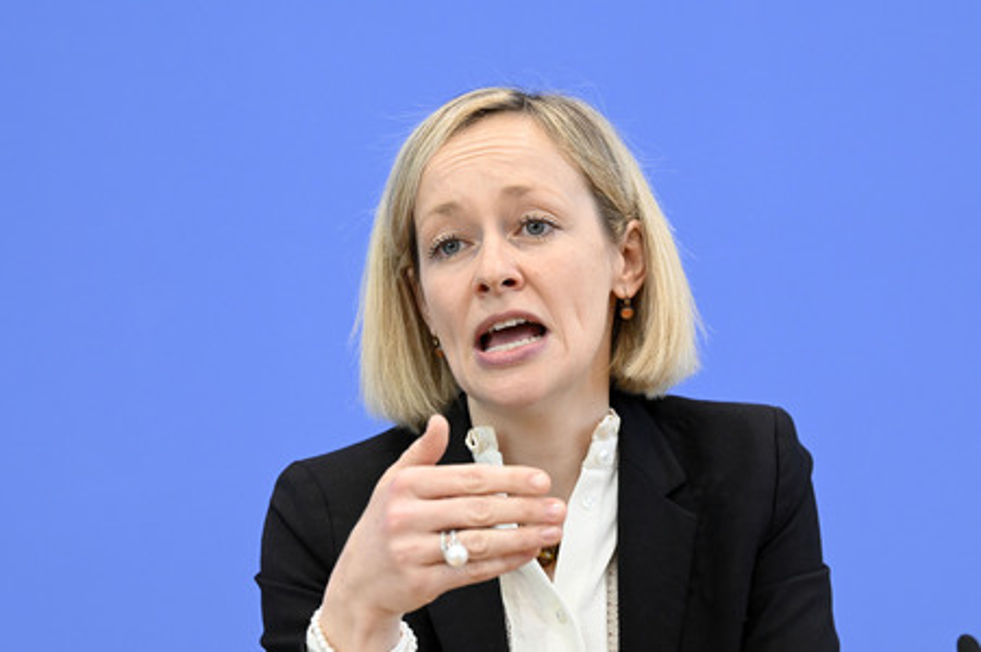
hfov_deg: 15.8
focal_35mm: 130
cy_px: 326
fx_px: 3540
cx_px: 490
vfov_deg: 10.5
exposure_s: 1/400
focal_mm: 130
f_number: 6.3
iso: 4000
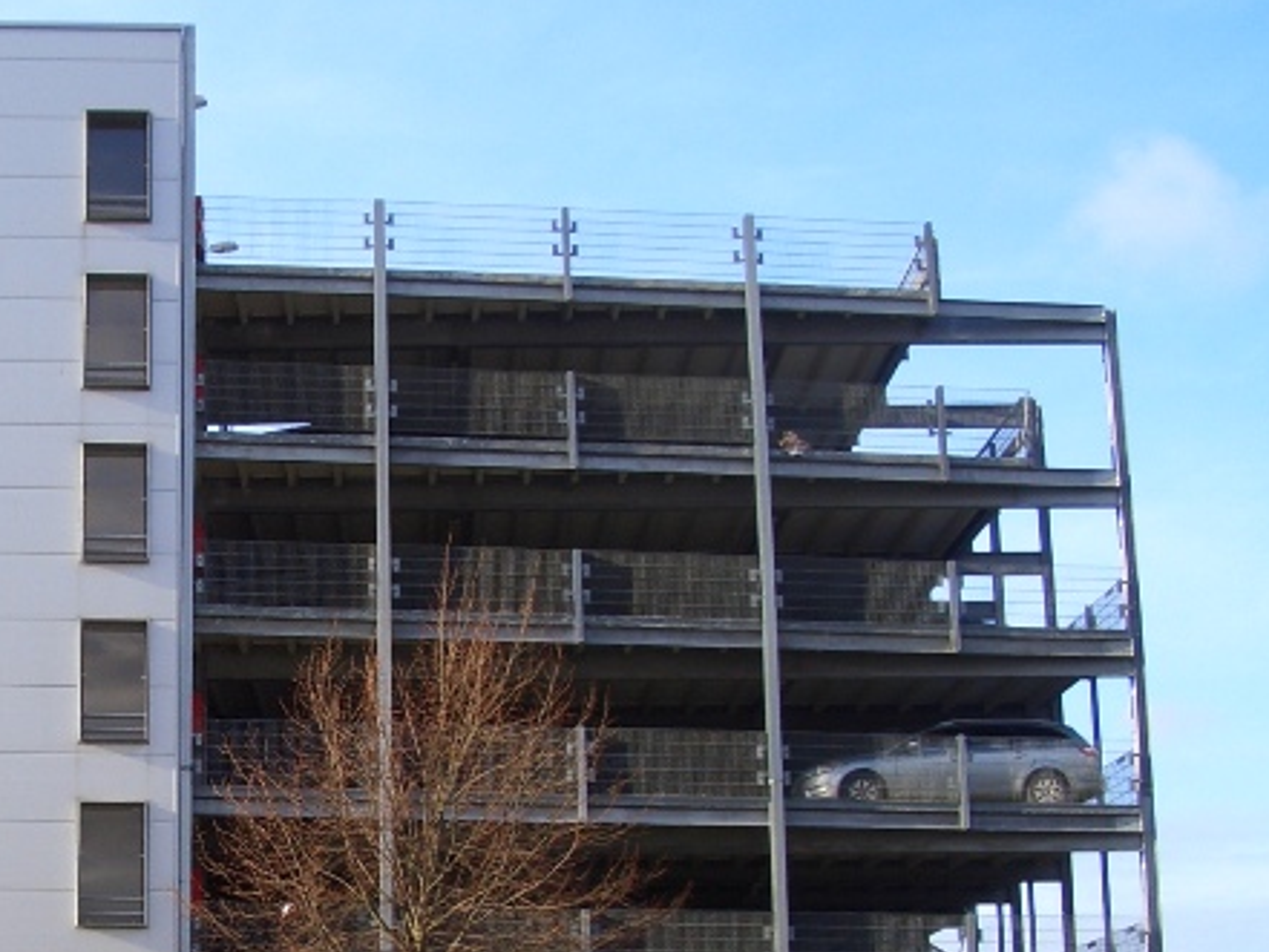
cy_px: 685
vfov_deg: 22.4
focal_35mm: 65
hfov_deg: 28.6
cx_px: 108
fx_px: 2384
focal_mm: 5.8
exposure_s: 1/160
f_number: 4.3
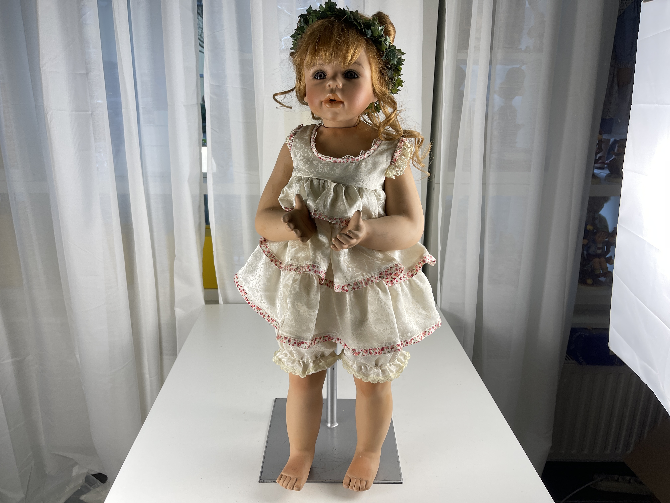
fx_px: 484
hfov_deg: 69.4
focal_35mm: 25
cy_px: 252
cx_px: 335
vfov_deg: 54.9
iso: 32
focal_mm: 5.1
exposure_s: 1/100
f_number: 1.6
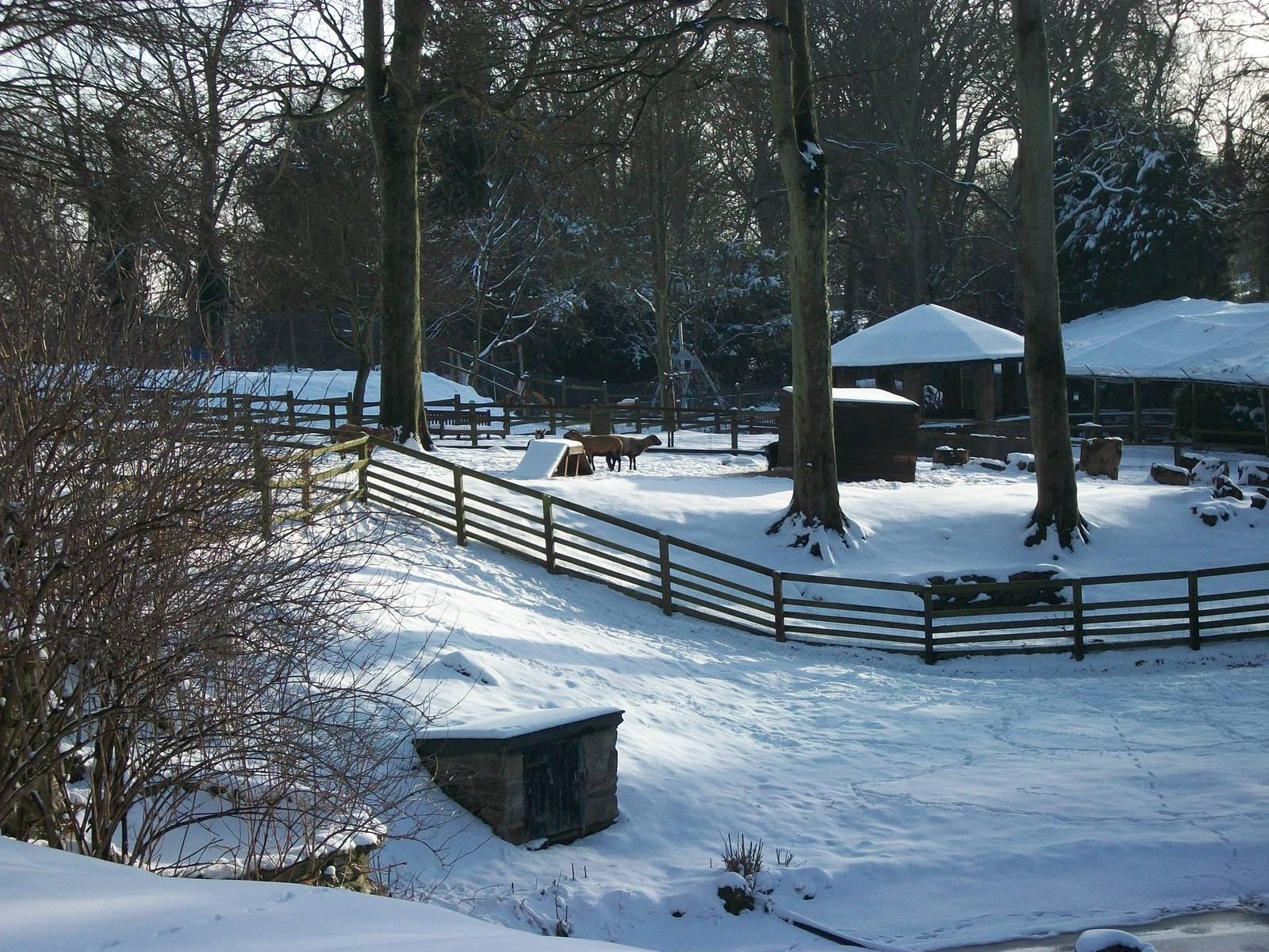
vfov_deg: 19.1
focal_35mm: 77
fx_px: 2823
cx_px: 634
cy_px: 476
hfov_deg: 25.3
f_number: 4.6
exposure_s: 1/500
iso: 126
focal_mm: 13.7
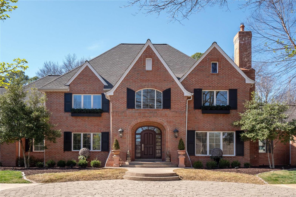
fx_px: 263
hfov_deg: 58.7
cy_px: 98
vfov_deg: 41.1
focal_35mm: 32
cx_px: 148
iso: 400
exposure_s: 1/320
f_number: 8
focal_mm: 16
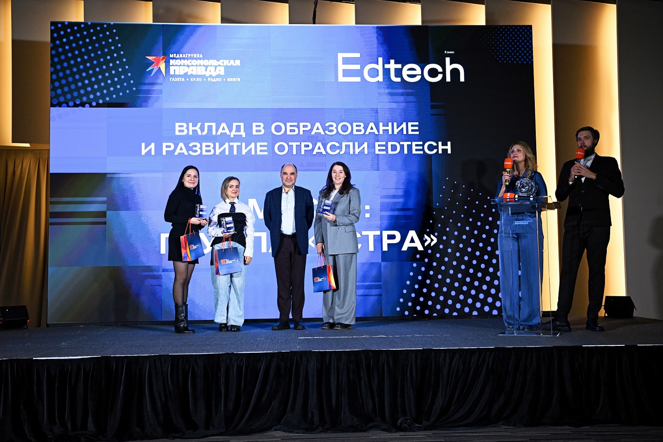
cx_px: 332
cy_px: 221
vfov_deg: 35.1
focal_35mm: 38
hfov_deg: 50.7
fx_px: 700
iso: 2500
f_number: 4
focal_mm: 38
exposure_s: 1/200
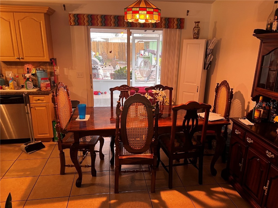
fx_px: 209
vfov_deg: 53.1
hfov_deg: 67.3
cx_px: 139
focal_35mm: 26
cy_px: 104
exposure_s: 1/60
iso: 160
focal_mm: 5.7
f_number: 1.5
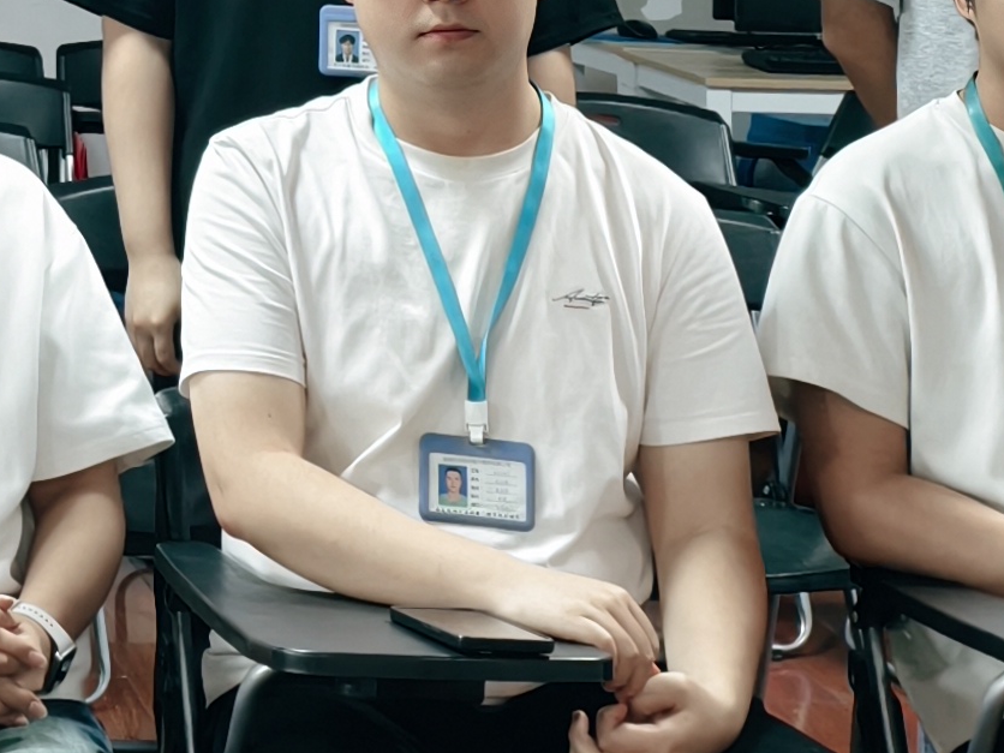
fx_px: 3190
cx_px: -382
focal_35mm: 110
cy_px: -281
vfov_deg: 12.9
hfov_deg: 16.7
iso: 395
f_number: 2.8
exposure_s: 1/50
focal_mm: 6.54
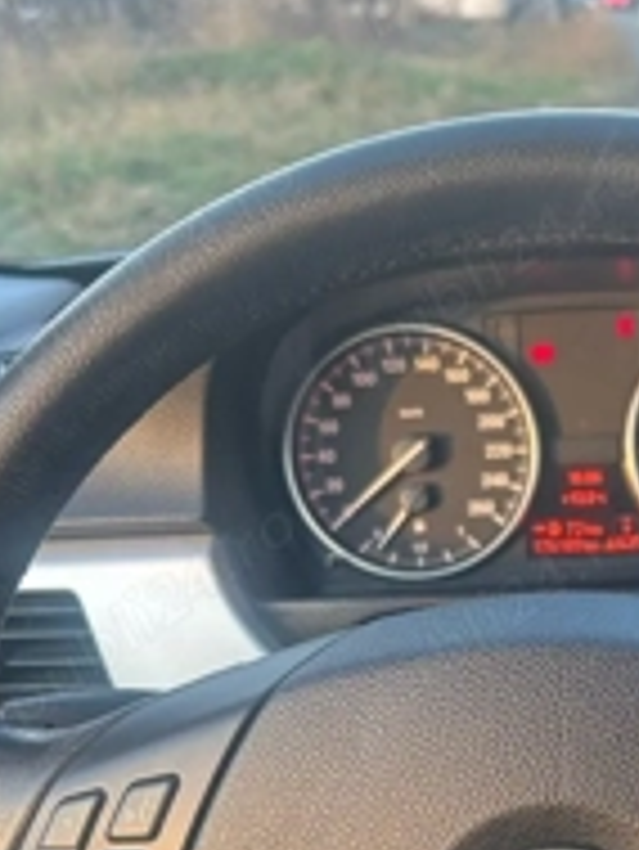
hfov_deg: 25.7
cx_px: 590
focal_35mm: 55
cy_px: 670
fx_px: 1352
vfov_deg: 34.0
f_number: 1.5
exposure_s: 1/121
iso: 125
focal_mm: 5.7
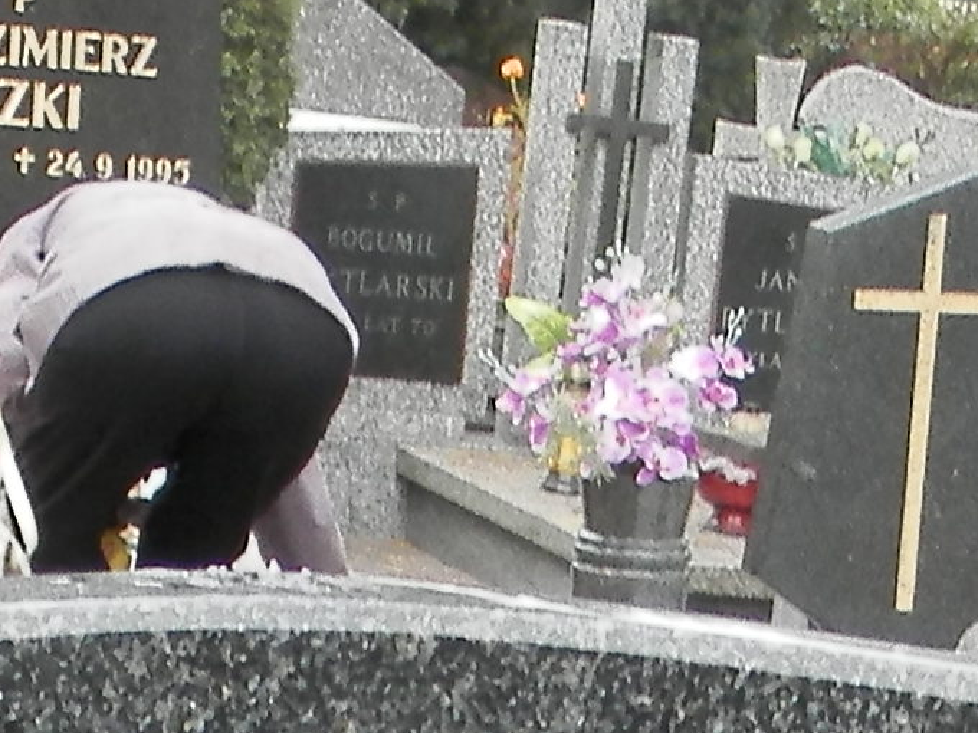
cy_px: 2179
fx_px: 5933
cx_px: 667
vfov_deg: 6.5
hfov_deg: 9.4
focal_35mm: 210
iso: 80
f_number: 3.2
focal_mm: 5.5
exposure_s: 1/80
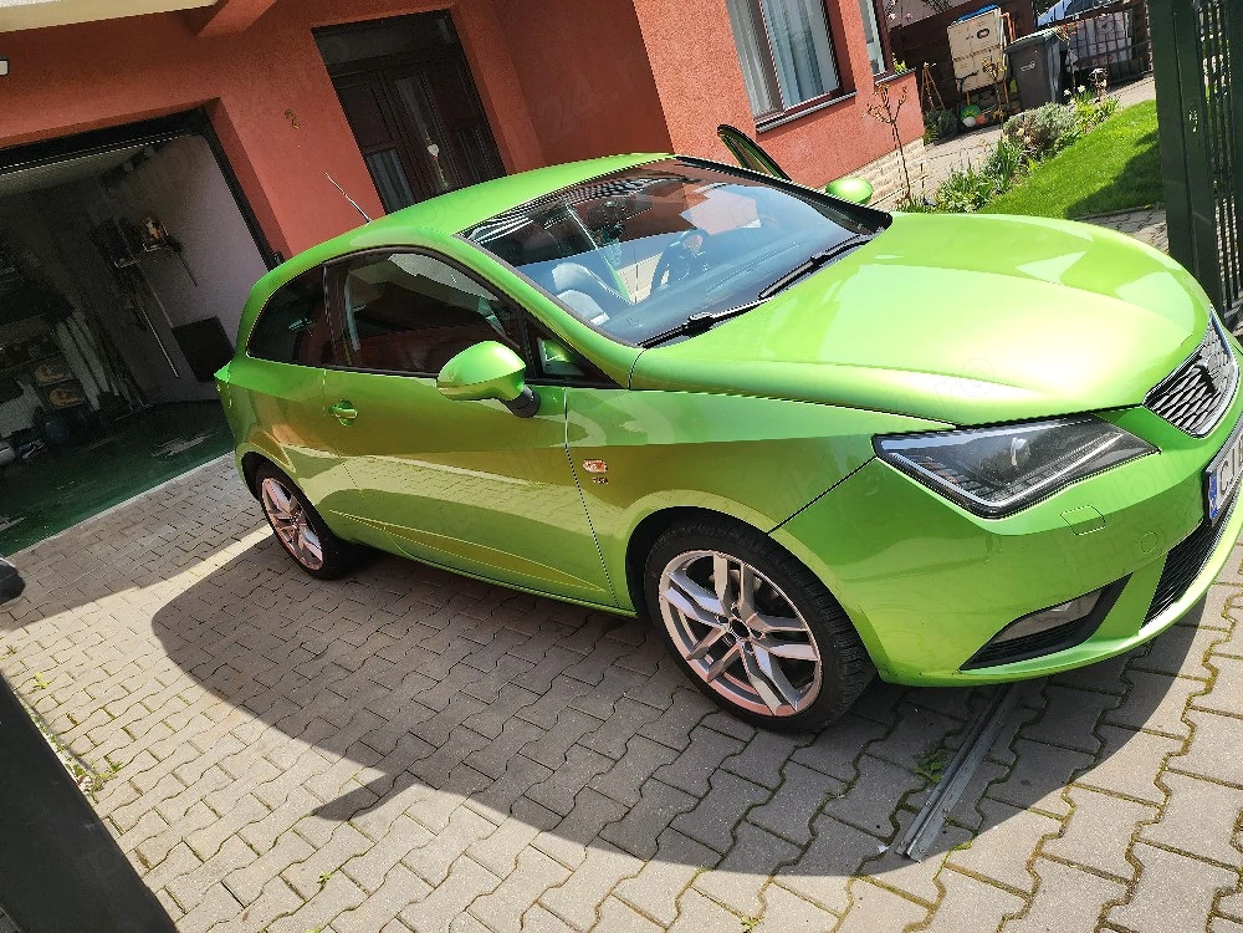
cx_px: 622
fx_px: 826
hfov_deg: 73.9
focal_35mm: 23
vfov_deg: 58.9
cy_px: 466
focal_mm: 6.4
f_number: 1.8
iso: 12
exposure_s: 1/556
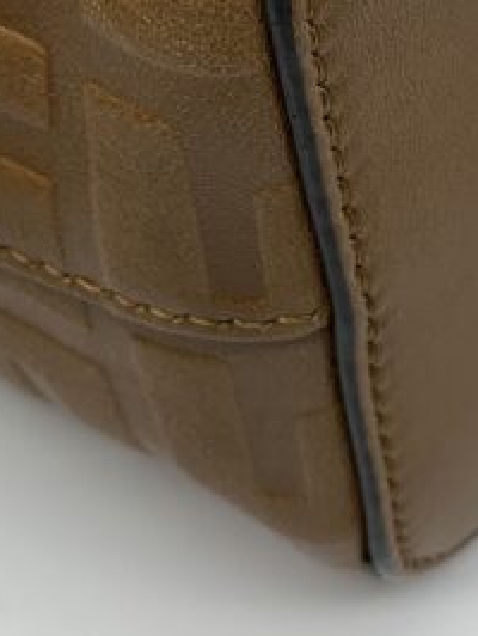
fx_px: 1838
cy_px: -249
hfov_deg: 14.8
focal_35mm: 100
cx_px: 292
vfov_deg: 18.0
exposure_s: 1/100
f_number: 1.8
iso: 25
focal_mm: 4.25
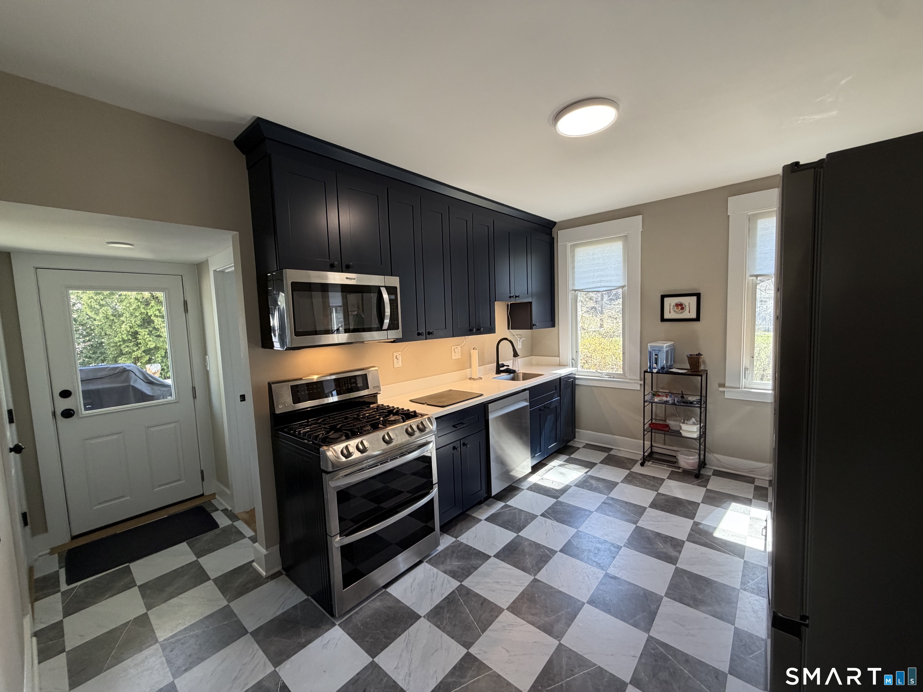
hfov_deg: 102.1
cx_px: 462
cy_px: 346
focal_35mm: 14
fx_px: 373
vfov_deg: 85.7
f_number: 2.2
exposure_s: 1/121
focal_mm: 2.22
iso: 200
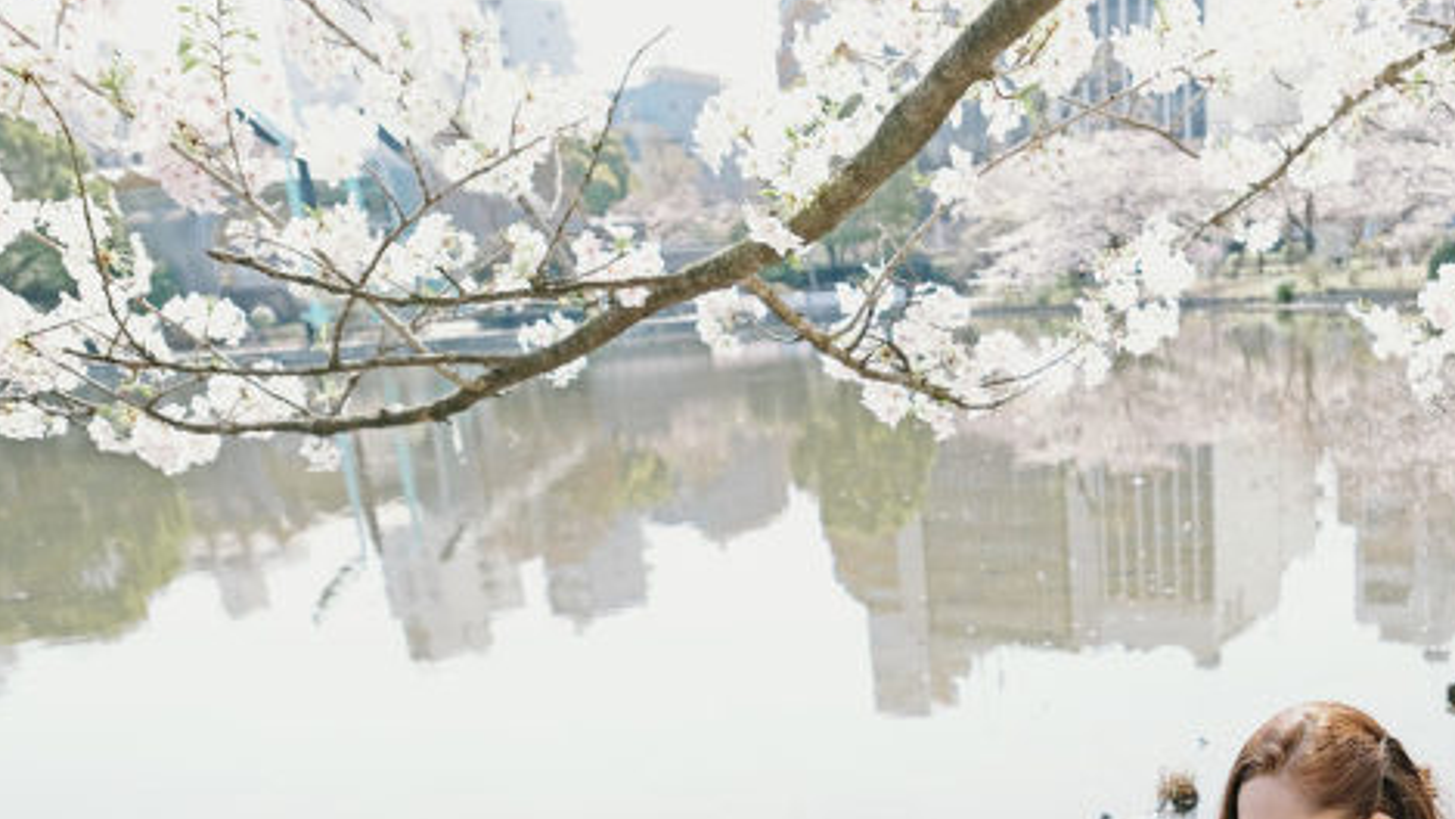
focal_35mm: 36
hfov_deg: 54.1
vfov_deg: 31.0
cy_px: 769
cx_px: 980
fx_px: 1389
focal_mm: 14
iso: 400
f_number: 2.8
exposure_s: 1/2000
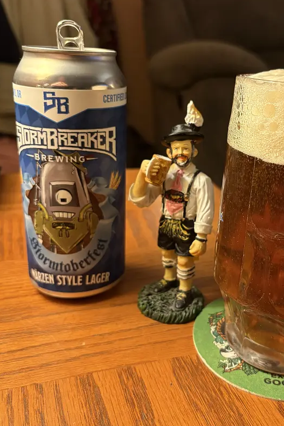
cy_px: 208
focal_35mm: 35
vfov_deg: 54.4
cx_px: 199
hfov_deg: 37.2
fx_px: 414
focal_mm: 5.96
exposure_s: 1/60
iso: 250
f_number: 1.6
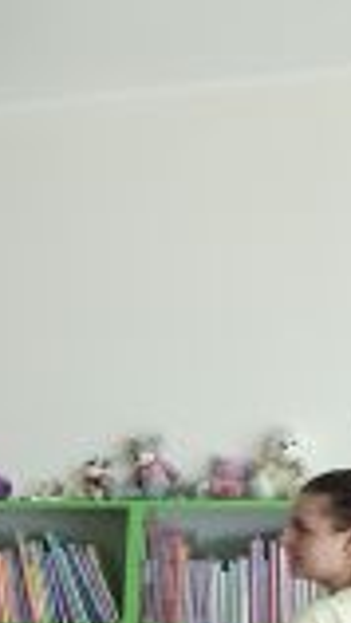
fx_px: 2033
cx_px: -631
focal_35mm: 123
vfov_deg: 16.4
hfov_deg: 8.5
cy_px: 834
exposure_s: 1/125
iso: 125
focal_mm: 10.49
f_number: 2.8
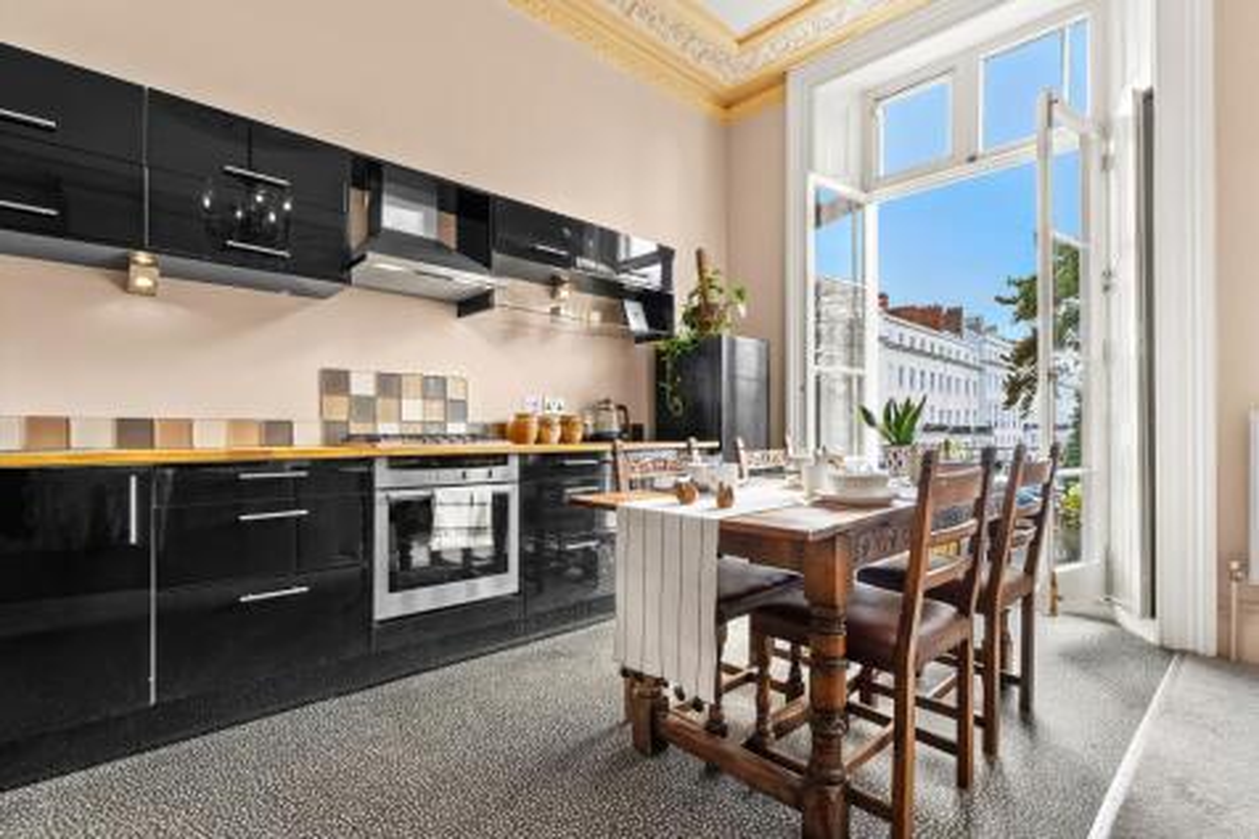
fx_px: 559
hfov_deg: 96.8
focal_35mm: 16
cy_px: 420
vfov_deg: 73.7
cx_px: 630
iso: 500
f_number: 8
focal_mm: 16
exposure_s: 1/6
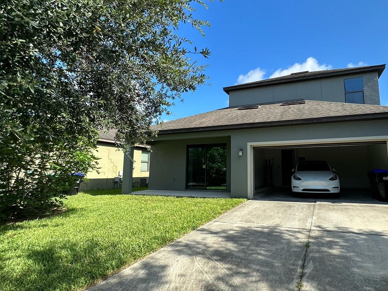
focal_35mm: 20
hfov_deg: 80.4
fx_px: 224
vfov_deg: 66.0
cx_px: 240
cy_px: 143
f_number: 2.2
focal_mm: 2.22
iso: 40
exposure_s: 1/947
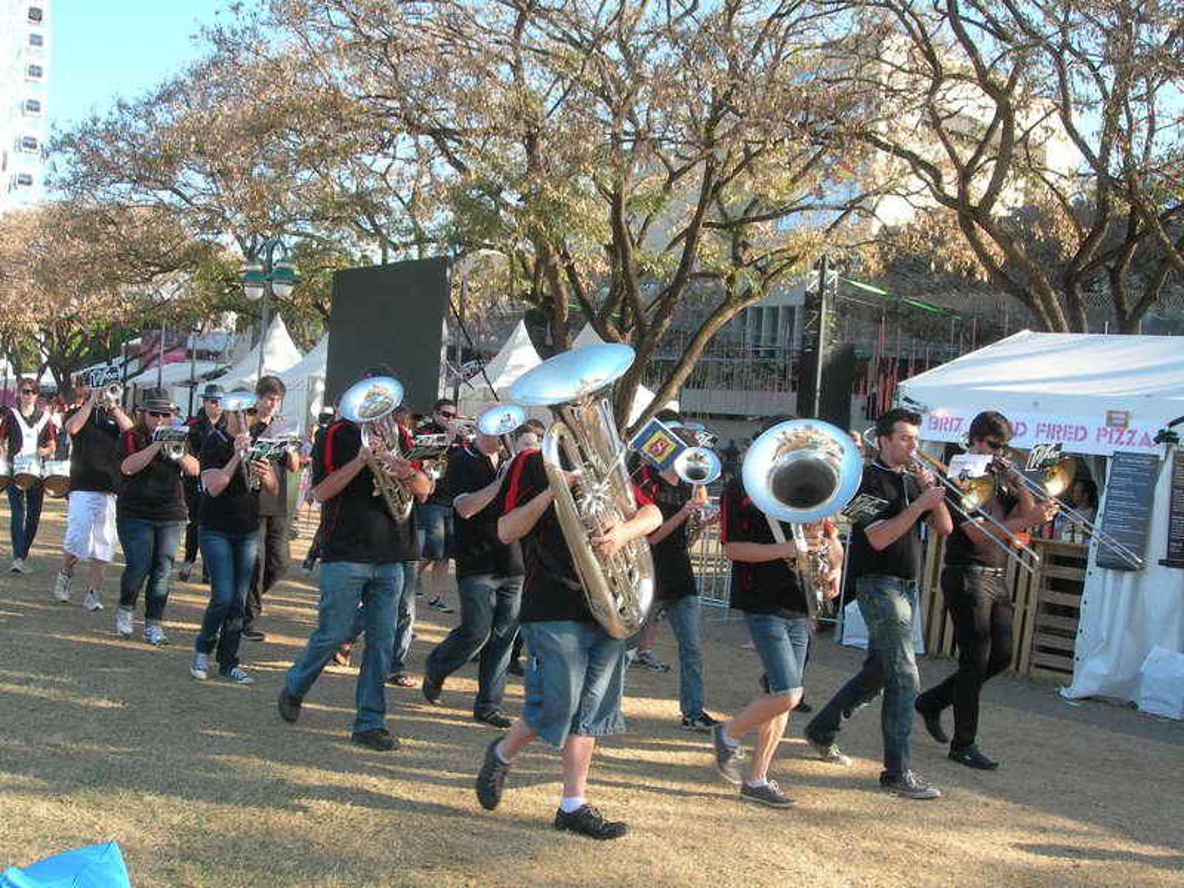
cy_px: 444
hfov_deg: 49.0
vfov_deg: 37.7
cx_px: 592
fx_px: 1300
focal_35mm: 38
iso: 50
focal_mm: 7.8
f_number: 4.8
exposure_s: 1/122
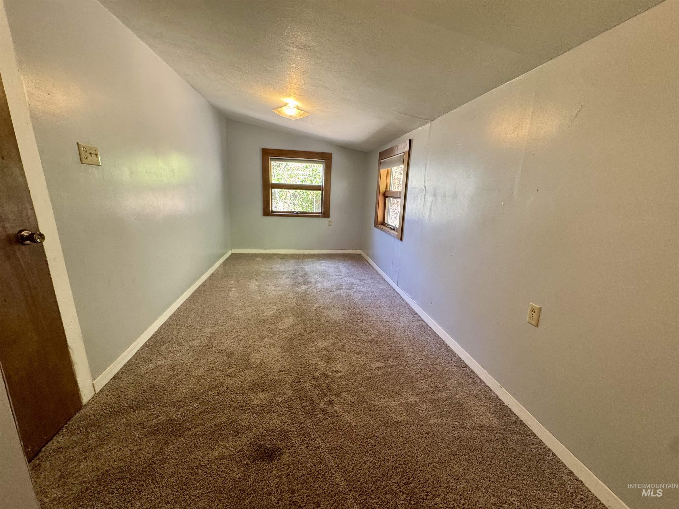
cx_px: 340
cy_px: 254
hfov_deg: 102.1
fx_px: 275
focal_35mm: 14
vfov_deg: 85.7
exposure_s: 1/60
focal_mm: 2.22
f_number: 2.2
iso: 200
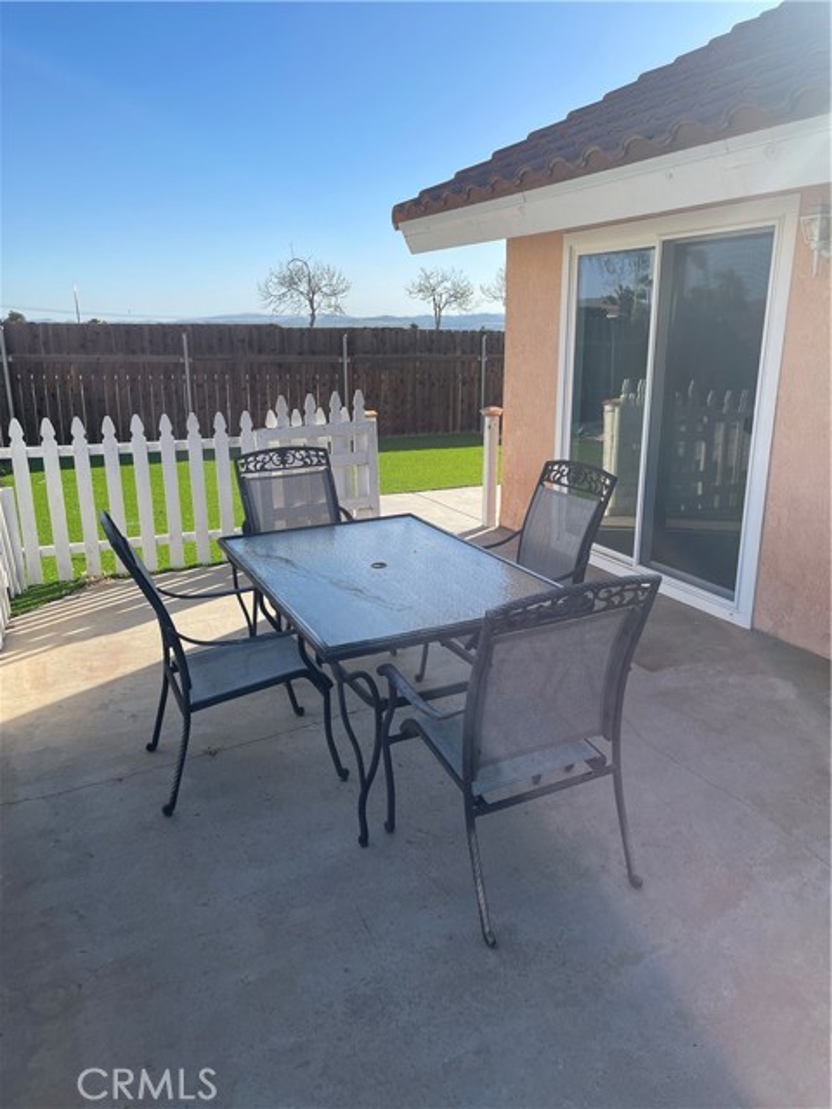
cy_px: 554
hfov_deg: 54.9
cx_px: 416
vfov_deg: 69.4
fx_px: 801
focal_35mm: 25
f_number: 1.6
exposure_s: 1/2717
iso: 32
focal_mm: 5.1
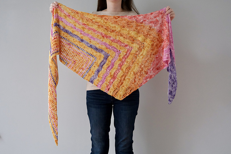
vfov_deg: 29.3
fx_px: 295
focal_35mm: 46
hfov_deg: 42.7
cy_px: 77
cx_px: 116
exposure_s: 1/100
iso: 3200
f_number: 4
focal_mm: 30.8
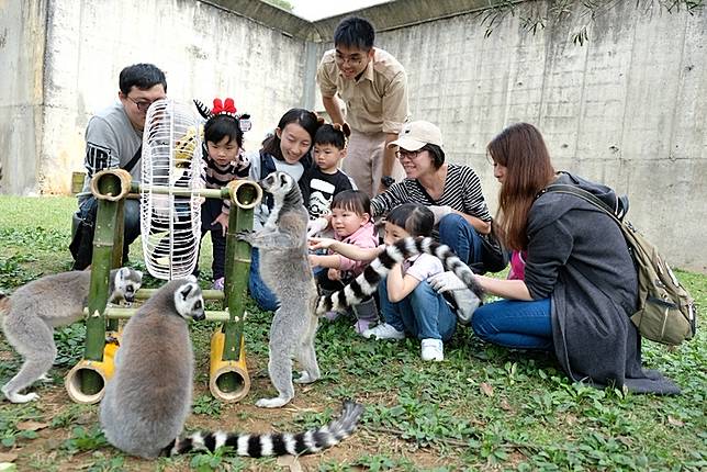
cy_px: 236
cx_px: 354
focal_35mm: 27
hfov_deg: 67.4
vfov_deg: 48.0
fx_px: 530
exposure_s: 1/1000
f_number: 2.8
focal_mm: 18
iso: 500
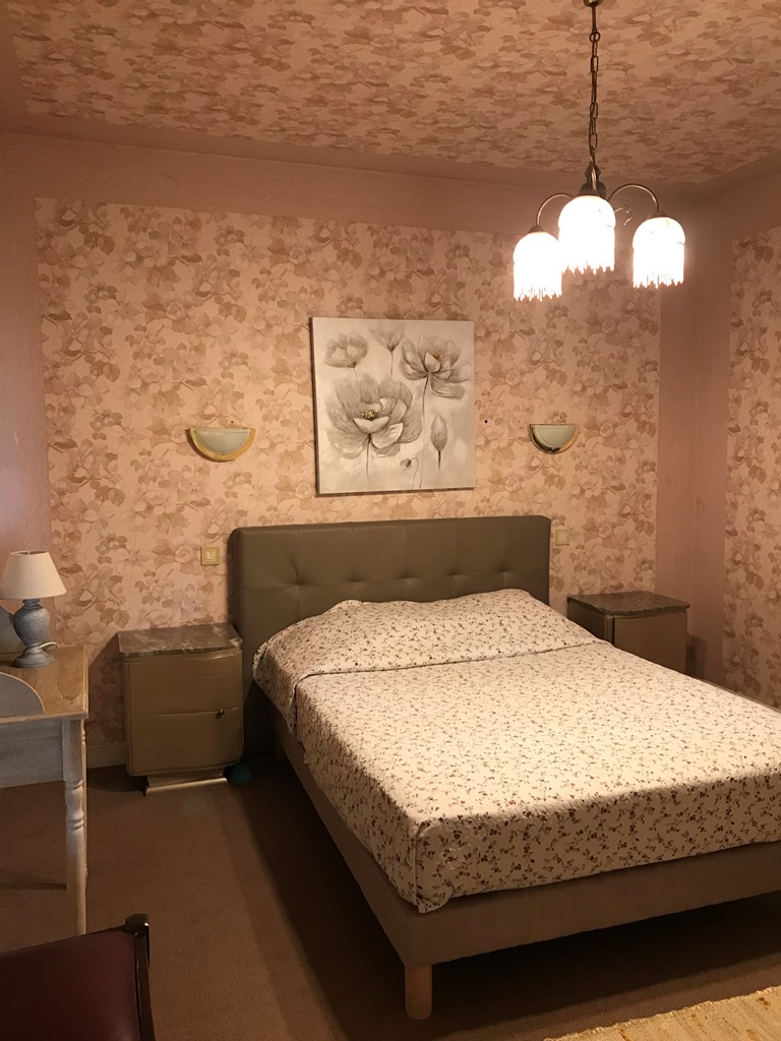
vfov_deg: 63.4
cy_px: 520
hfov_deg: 49.7
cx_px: 390
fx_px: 842
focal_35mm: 28
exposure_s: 1/17
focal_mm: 3.99
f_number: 1.8
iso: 50
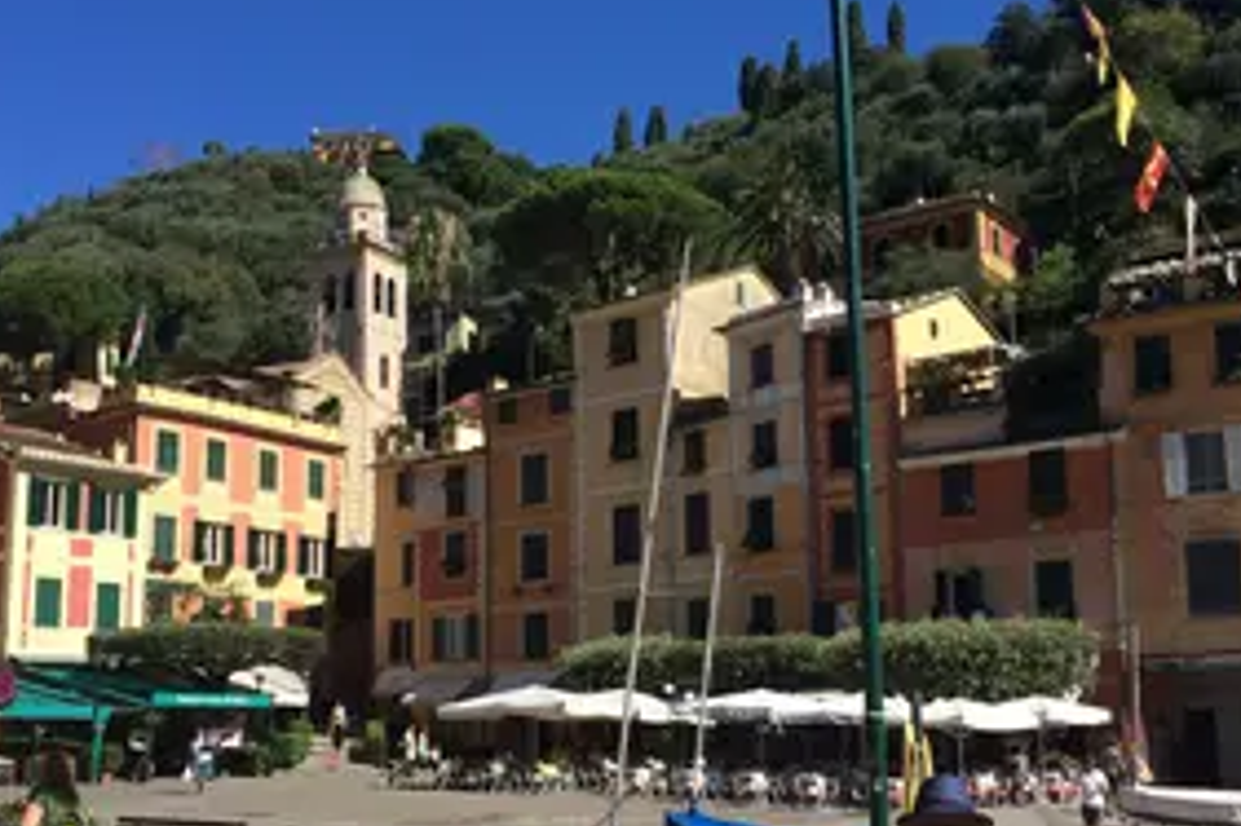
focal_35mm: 43
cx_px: 587
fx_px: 1481
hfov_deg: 45.4
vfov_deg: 31.1
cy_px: 486
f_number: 2.2
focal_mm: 4.15
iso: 32
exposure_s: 1/1953
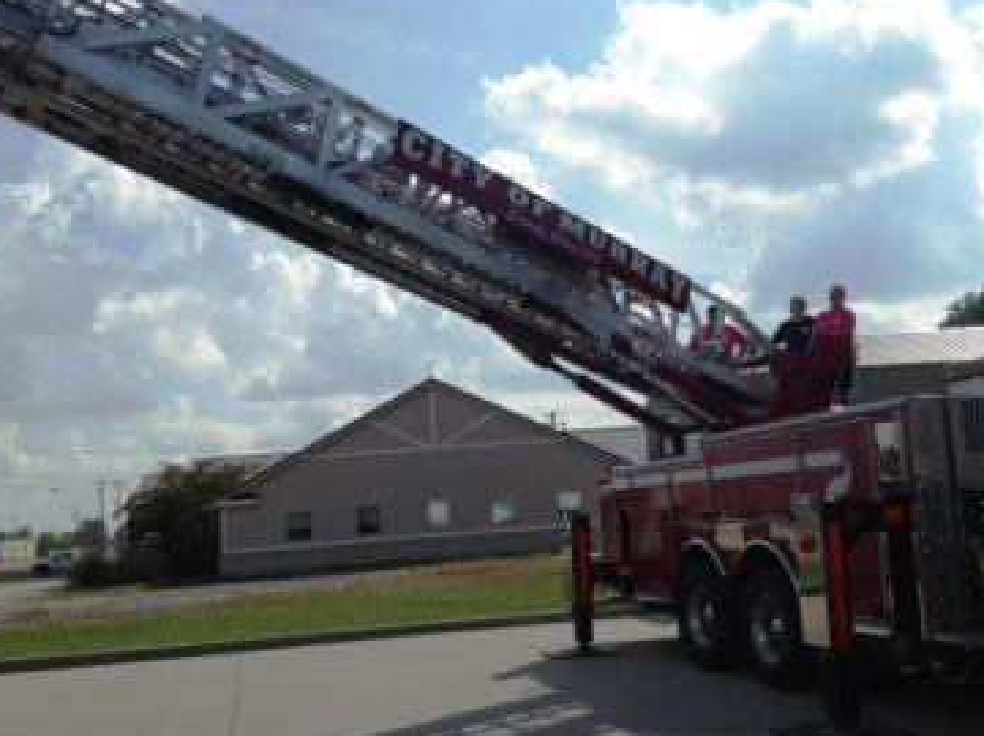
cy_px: 379
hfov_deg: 45.6
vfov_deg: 35.1
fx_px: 1164
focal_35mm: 41
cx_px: 572
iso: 50
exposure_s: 1/3623
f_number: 2.4
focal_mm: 4.12
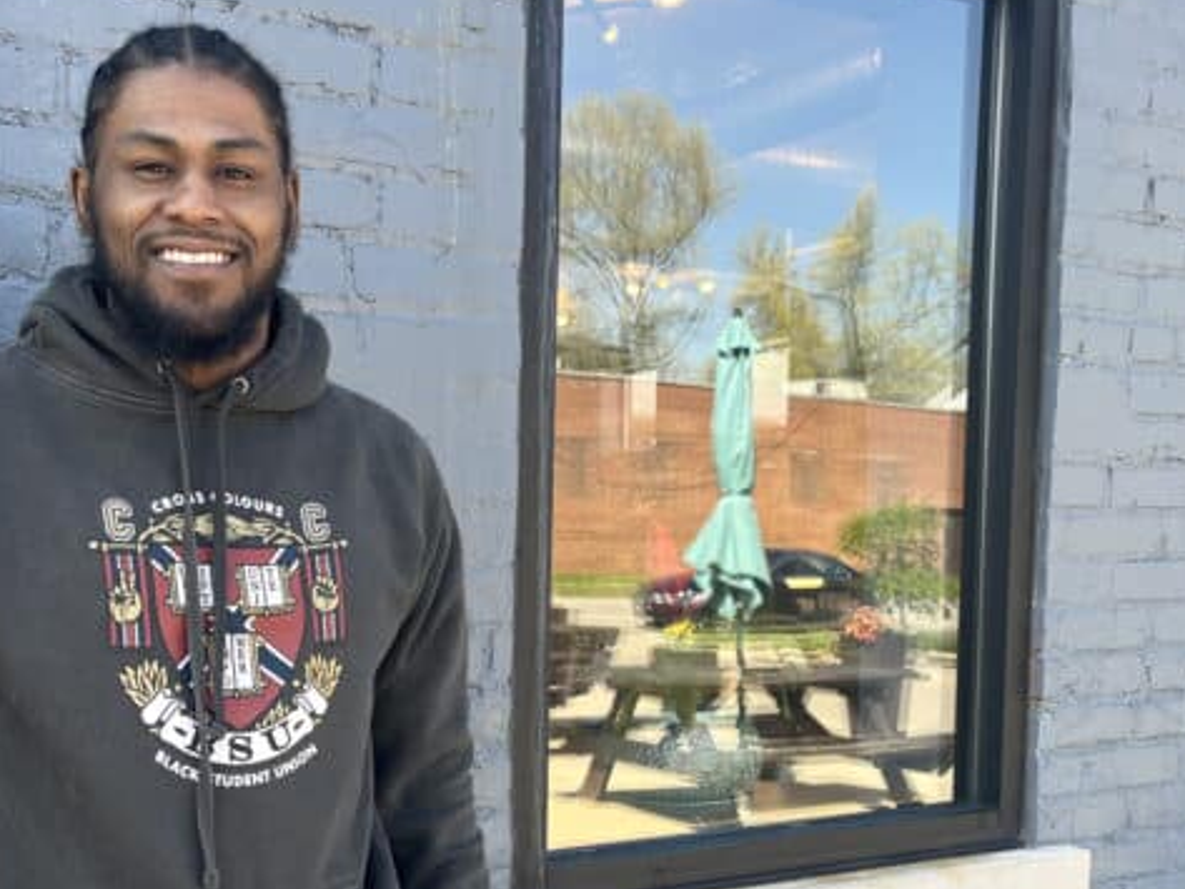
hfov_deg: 42.7
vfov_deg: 32.4
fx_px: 1507
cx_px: 456
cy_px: 639
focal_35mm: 44
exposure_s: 1/388
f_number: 1.6
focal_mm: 5.1
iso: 50
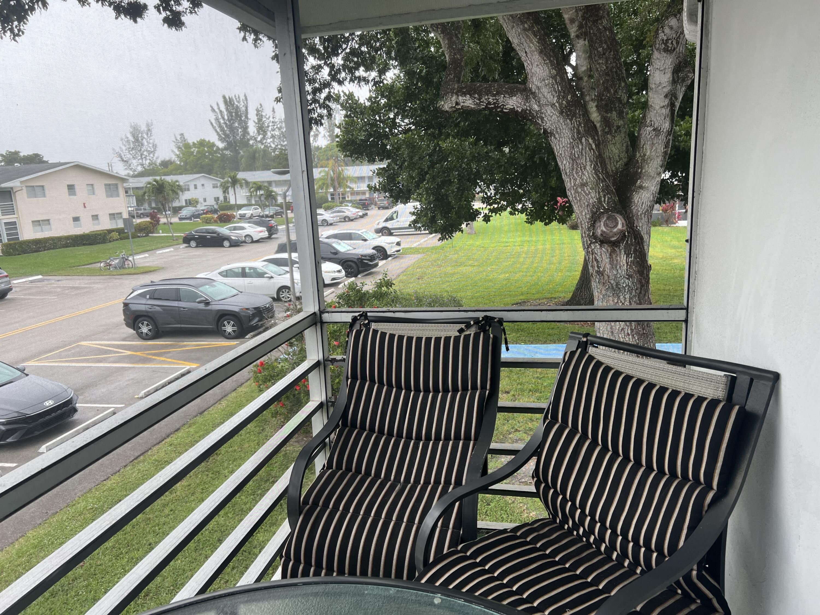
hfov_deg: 67.3
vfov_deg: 53.1
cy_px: 308
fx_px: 616
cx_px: 410
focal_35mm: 26
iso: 50
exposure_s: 1/121
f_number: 1.5
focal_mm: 5.7
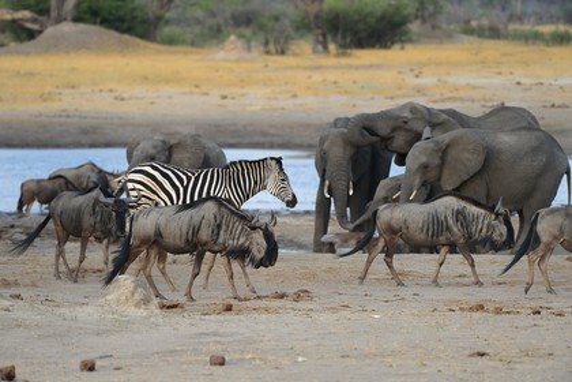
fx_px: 4449
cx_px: 286
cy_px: 191
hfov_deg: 7.4
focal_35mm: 280
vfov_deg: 4.9
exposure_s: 1/200
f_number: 5
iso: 1600
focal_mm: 280
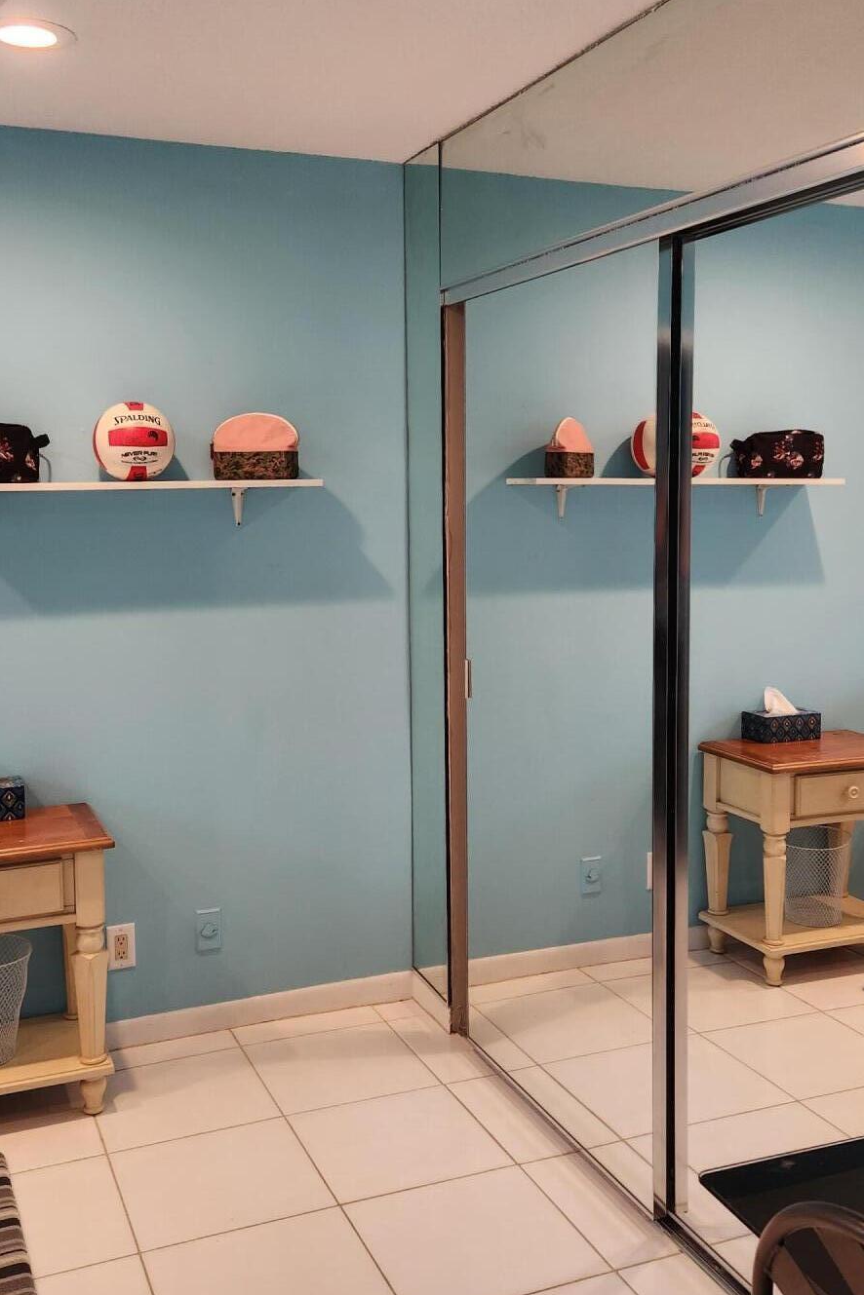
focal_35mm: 36
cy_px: 585
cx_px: 427
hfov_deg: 36.9
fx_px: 1296
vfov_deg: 53.0
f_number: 1.8
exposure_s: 1/120
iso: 160
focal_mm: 5.4
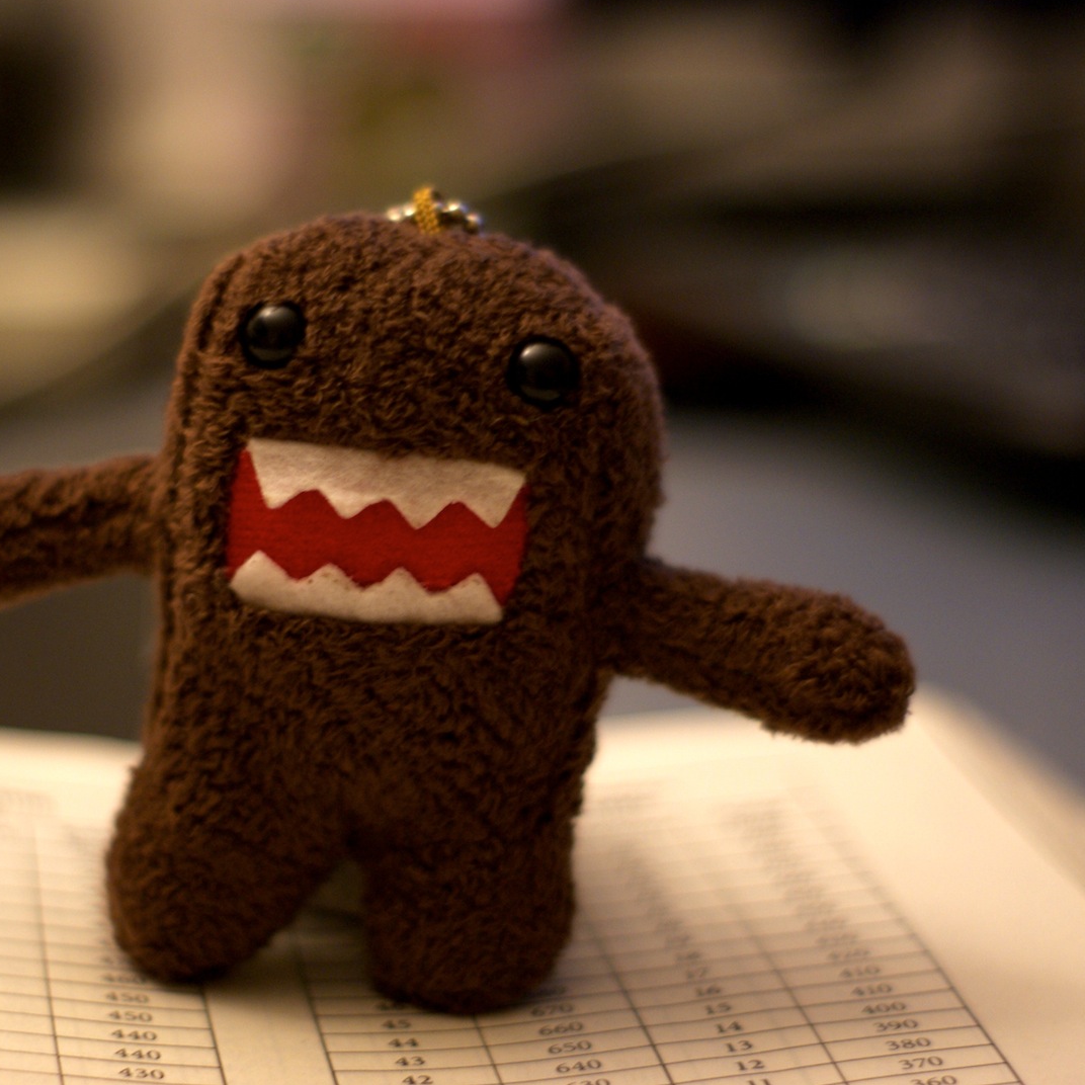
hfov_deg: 18.1
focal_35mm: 96
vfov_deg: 18.1
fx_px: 3404
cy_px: 539
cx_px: 371
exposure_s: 1/40
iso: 200
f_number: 1.7
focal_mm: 50
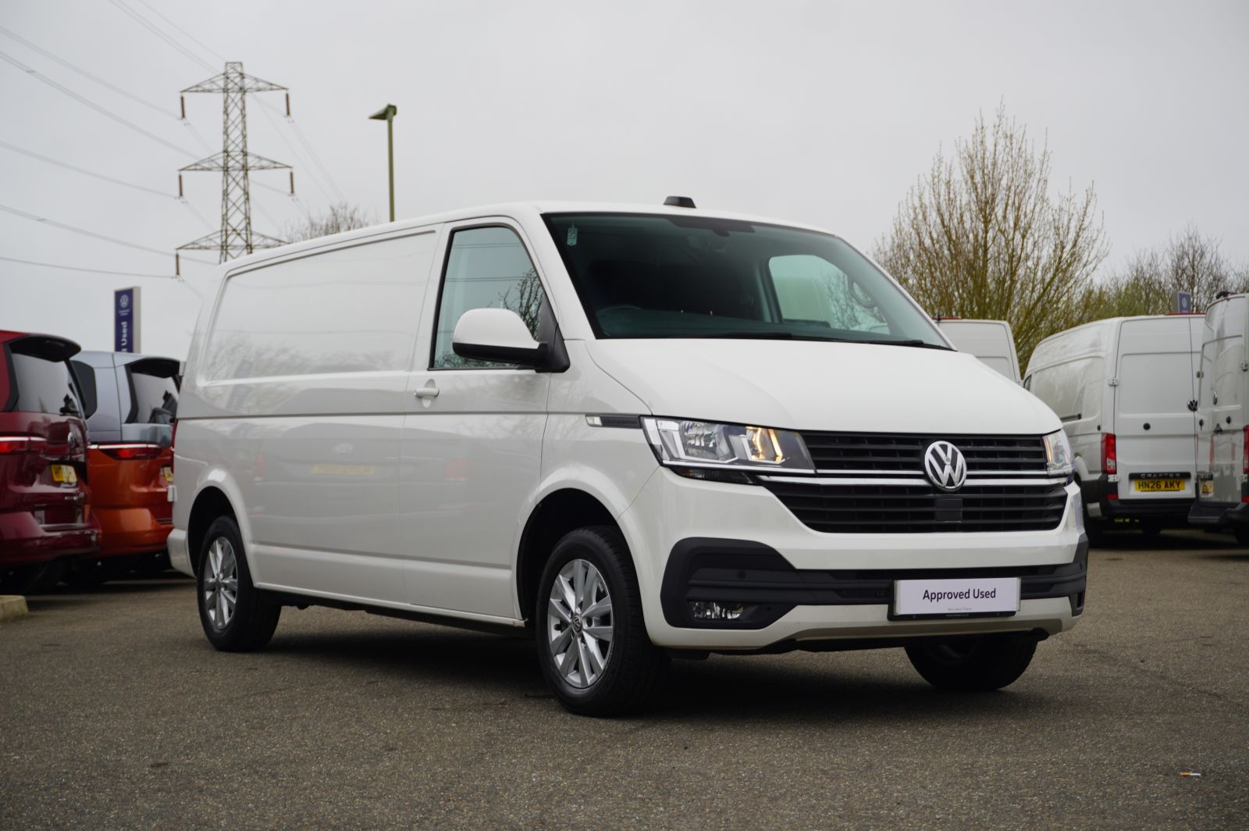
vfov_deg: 23.1
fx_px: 2028
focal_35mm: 58
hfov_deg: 34.2
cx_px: 624
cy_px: 416
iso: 100
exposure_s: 1/60
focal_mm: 39
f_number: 5.6
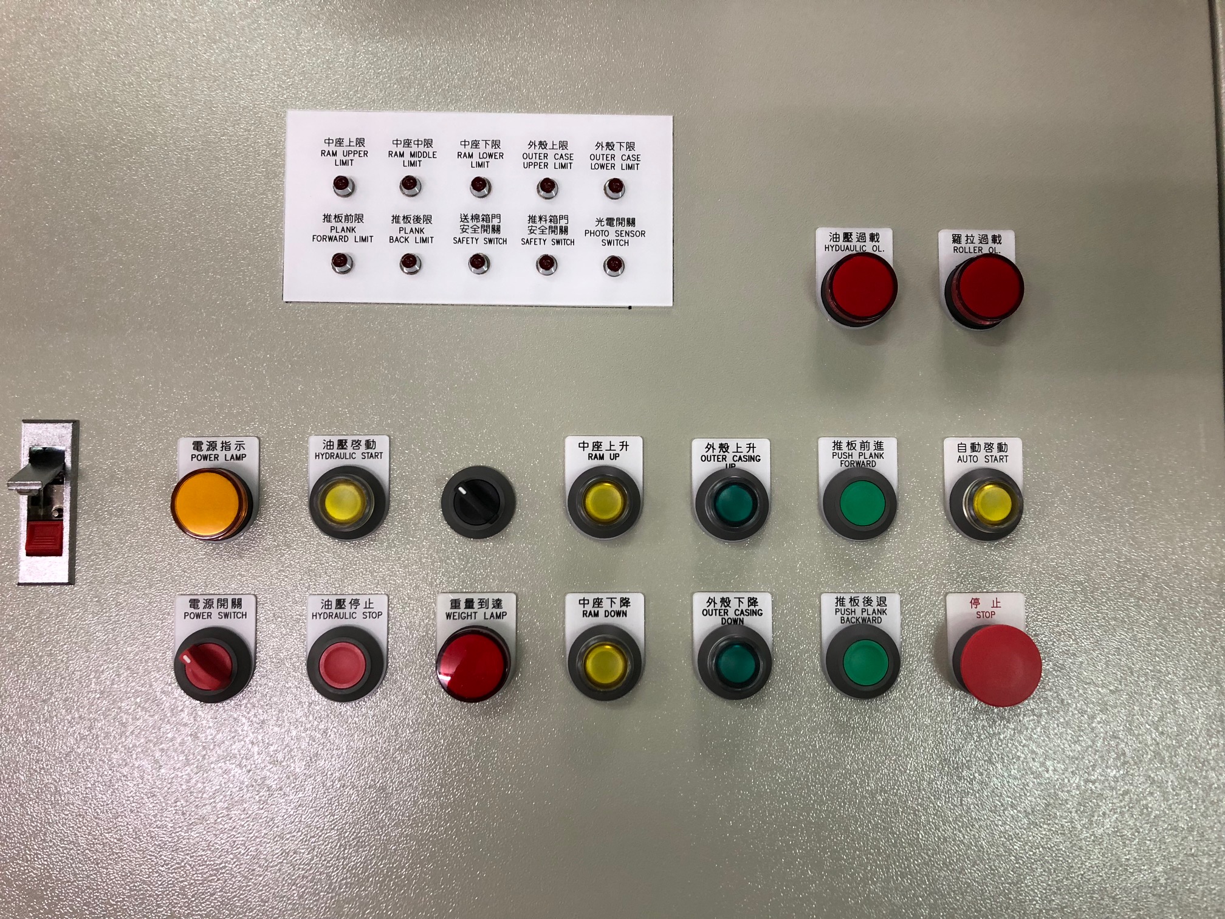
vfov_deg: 48.2
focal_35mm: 29
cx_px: 612
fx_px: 1026
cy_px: 460
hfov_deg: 61.7
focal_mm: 3.99
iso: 40
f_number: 1.8
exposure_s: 1/15
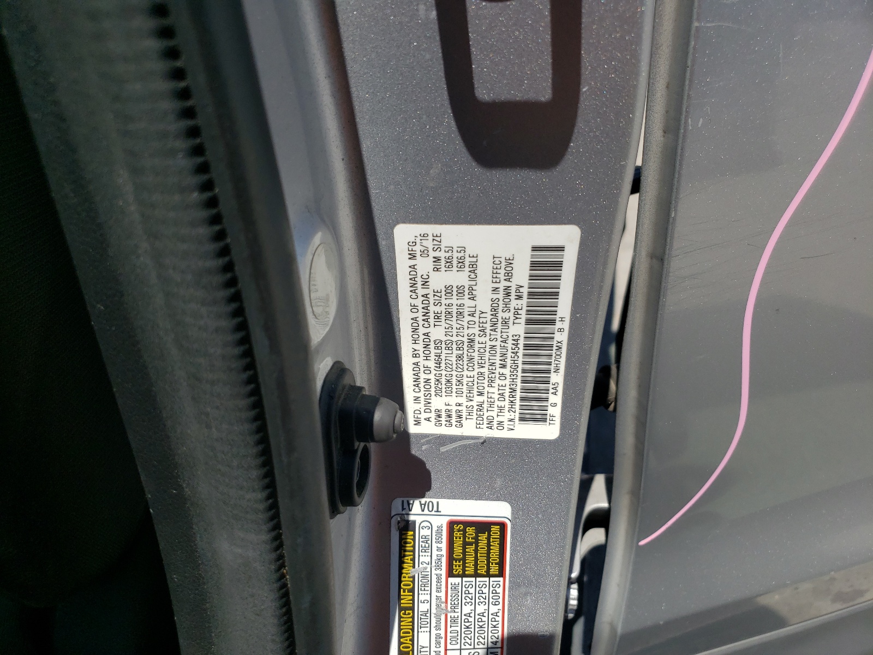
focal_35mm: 26
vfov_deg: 53.1
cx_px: 436
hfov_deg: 67.3
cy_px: 328
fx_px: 656
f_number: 1.5
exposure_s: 1/5000
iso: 50
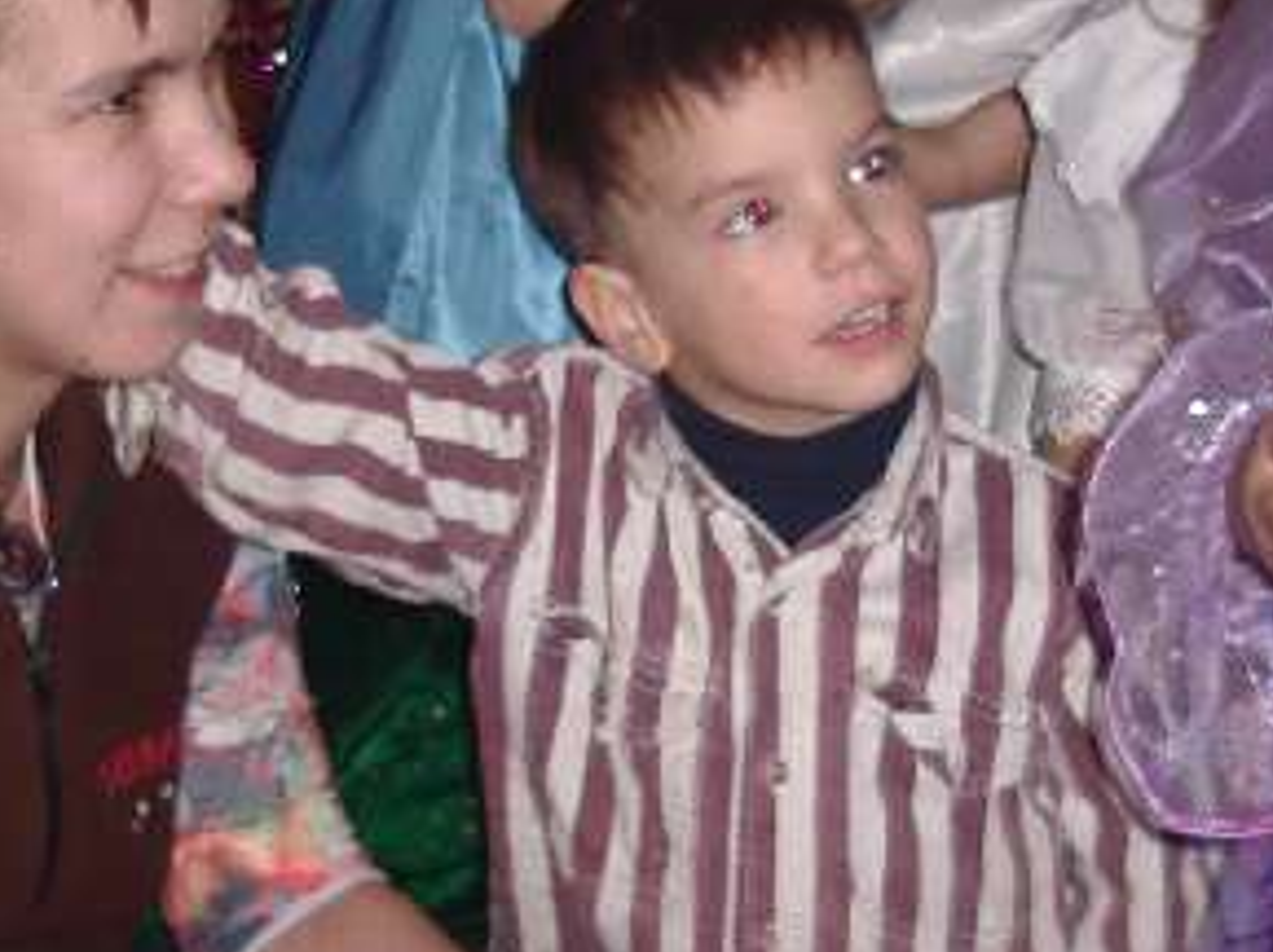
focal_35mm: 79
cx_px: 700
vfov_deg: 18.6
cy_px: 533
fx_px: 2902
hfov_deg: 24.7
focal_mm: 5.8
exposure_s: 1/60
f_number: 2.6
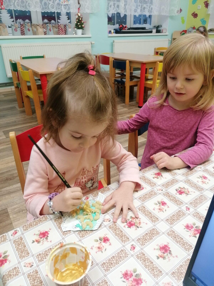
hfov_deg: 51.4
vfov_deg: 65.3
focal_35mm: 27
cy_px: 143
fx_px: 223
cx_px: 107
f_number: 1.8
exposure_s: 1/33.3
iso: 160
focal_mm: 4.75
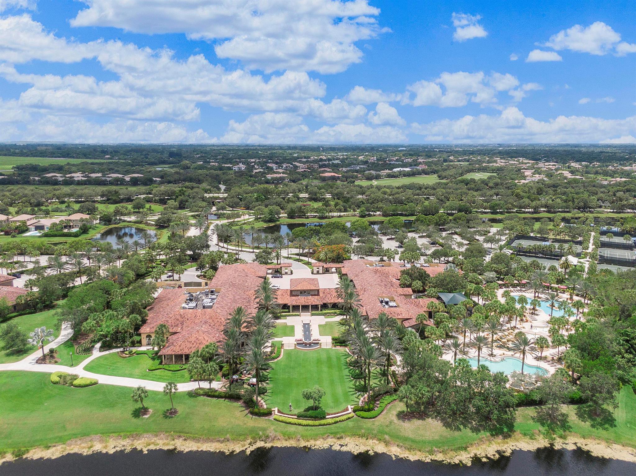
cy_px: 238
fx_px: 441
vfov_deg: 56.8
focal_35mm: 24
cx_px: 318
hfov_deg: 71.6
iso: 100
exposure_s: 1/2500
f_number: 2.8
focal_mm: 4.39
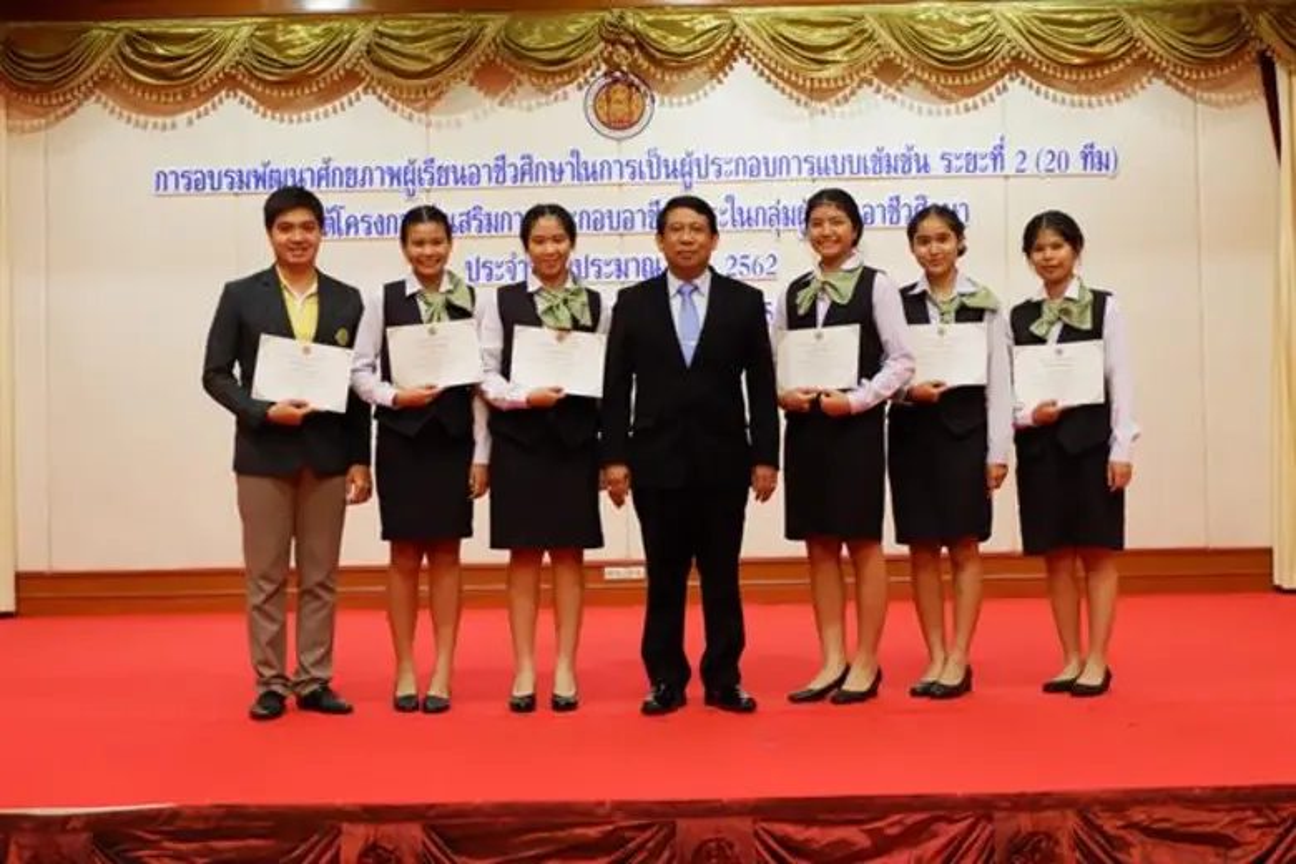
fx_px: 1584
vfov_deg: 30.5
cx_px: 648
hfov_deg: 44.5
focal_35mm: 44
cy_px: 432
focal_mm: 29.5
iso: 2500
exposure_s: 1/60
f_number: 4.7
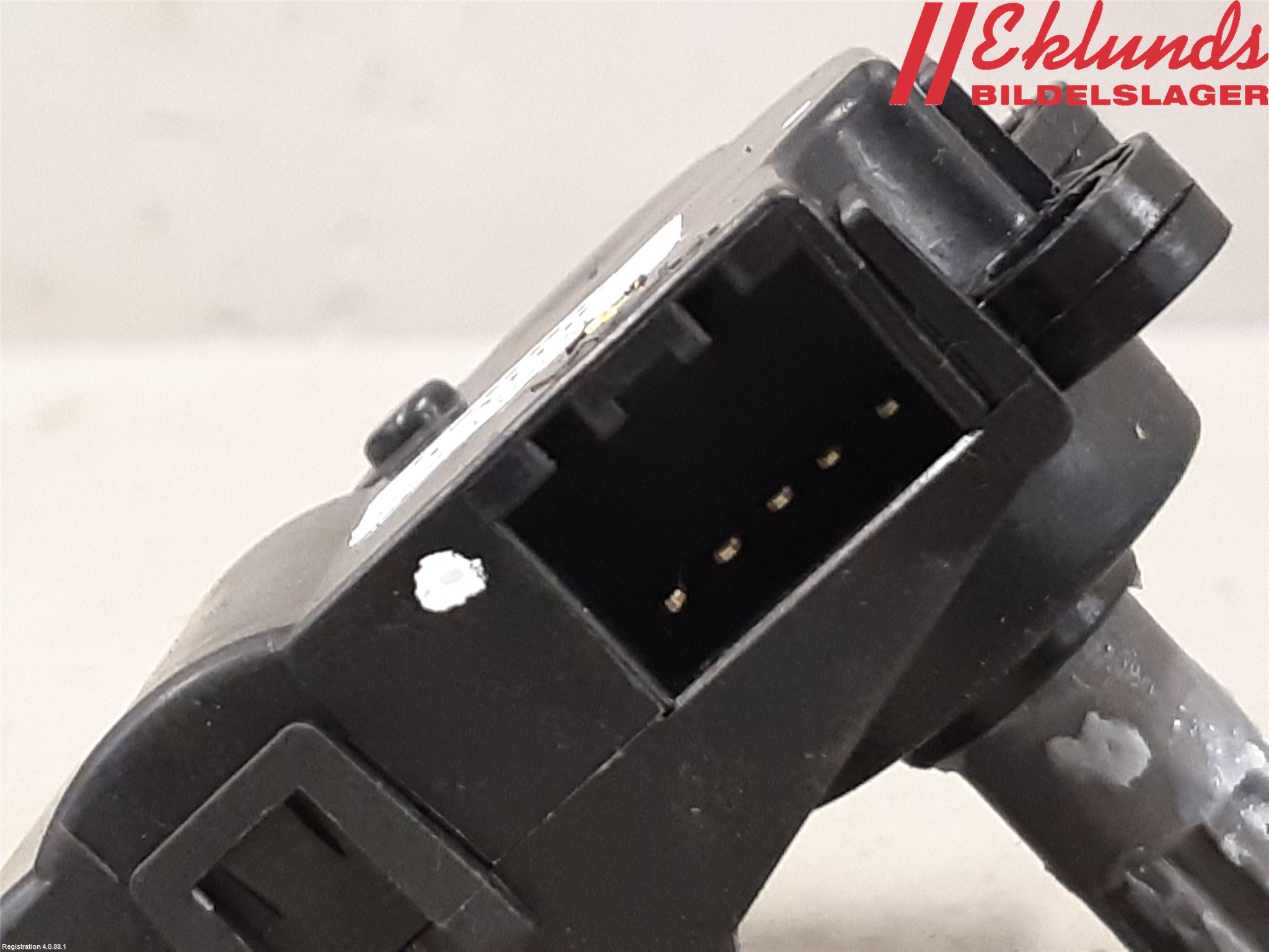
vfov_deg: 53.1
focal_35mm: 26
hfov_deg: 67.3
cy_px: 476
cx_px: 634
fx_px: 953
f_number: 1.7
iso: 250
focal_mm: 3.93
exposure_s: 1/33
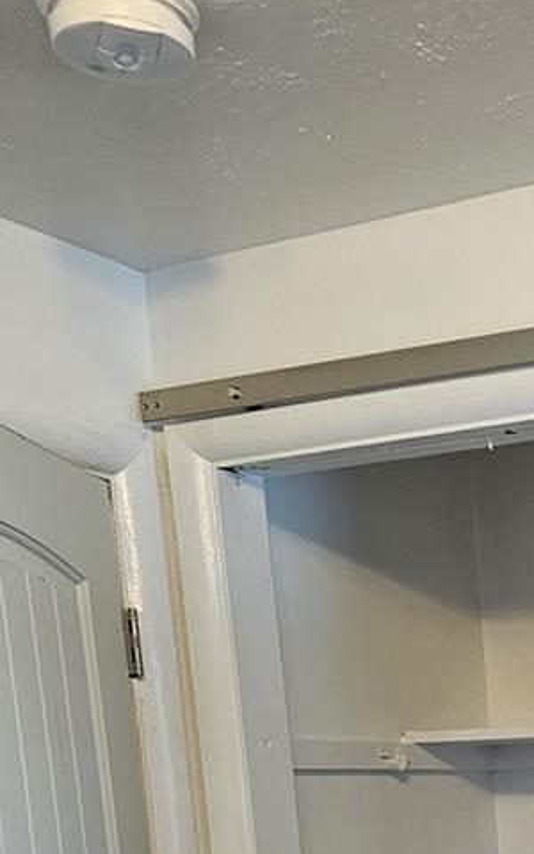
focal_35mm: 61
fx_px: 1420
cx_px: 773
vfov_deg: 29.2
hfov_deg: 19.0
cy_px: 1003
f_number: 1.7
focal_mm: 6.3
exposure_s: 1/120
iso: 200
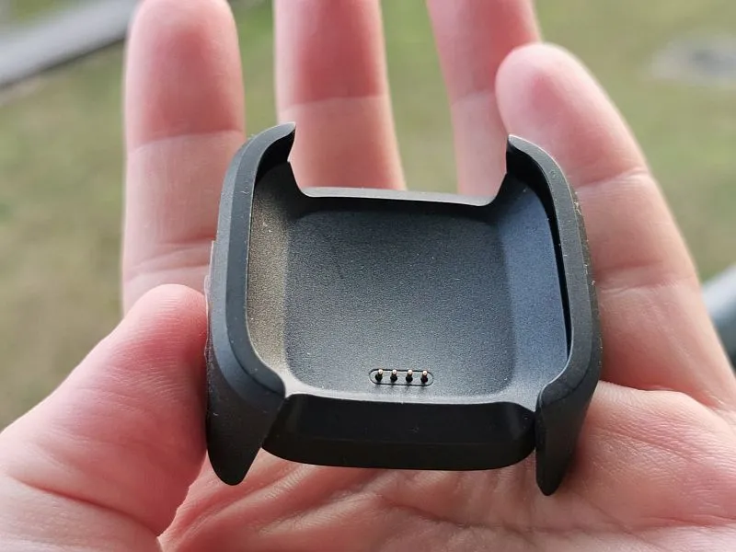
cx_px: 368
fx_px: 1148
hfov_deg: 35.5
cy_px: 276
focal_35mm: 54
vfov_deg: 27.0
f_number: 1.6
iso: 50
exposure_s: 1/151
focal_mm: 5.56
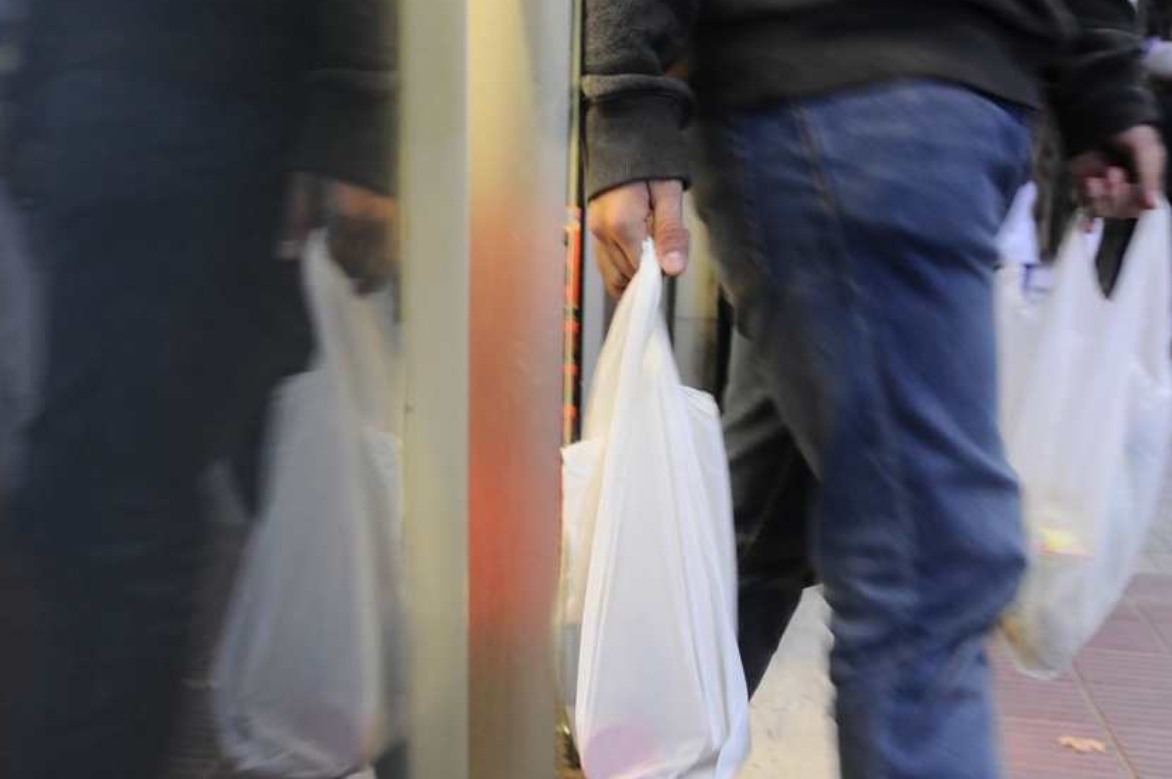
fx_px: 1485
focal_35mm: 46
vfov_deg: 29.2
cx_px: 606
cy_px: 507
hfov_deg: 43.1
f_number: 4.5
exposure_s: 1/20
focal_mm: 23
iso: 800
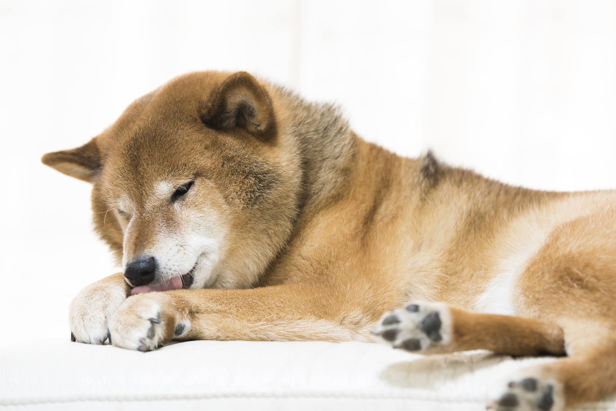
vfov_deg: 9.5
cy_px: 206
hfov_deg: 14.1
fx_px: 2482
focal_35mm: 145
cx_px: 308
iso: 800
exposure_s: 1/60
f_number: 4
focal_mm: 145
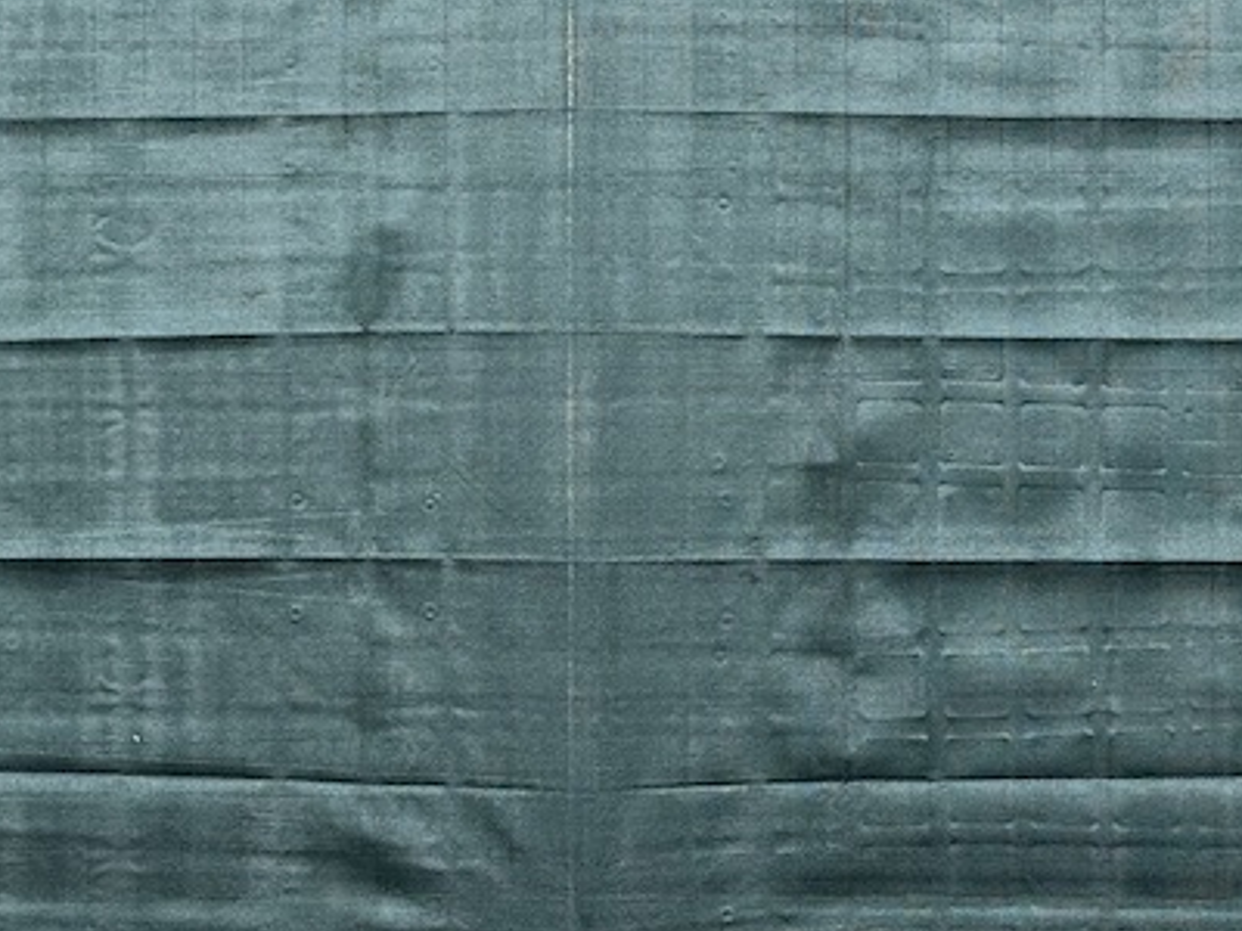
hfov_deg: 32.2
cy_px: 357
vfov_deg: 24.4
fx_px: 2153
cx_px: 568
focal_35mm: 60
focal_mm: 6.86
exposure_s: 1/343
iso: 80
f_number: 1.78
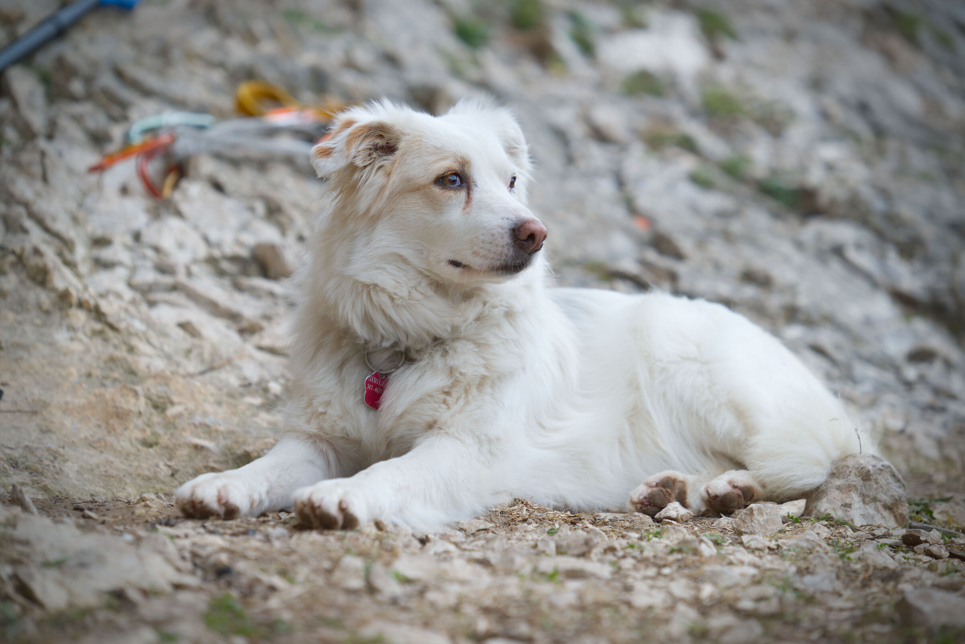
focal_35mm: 185
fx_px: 4961
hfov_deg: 11.1
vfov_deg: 7.4
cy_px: 322
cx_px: 482
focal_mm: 185
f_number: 3.5
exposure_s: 1/800
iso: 1000
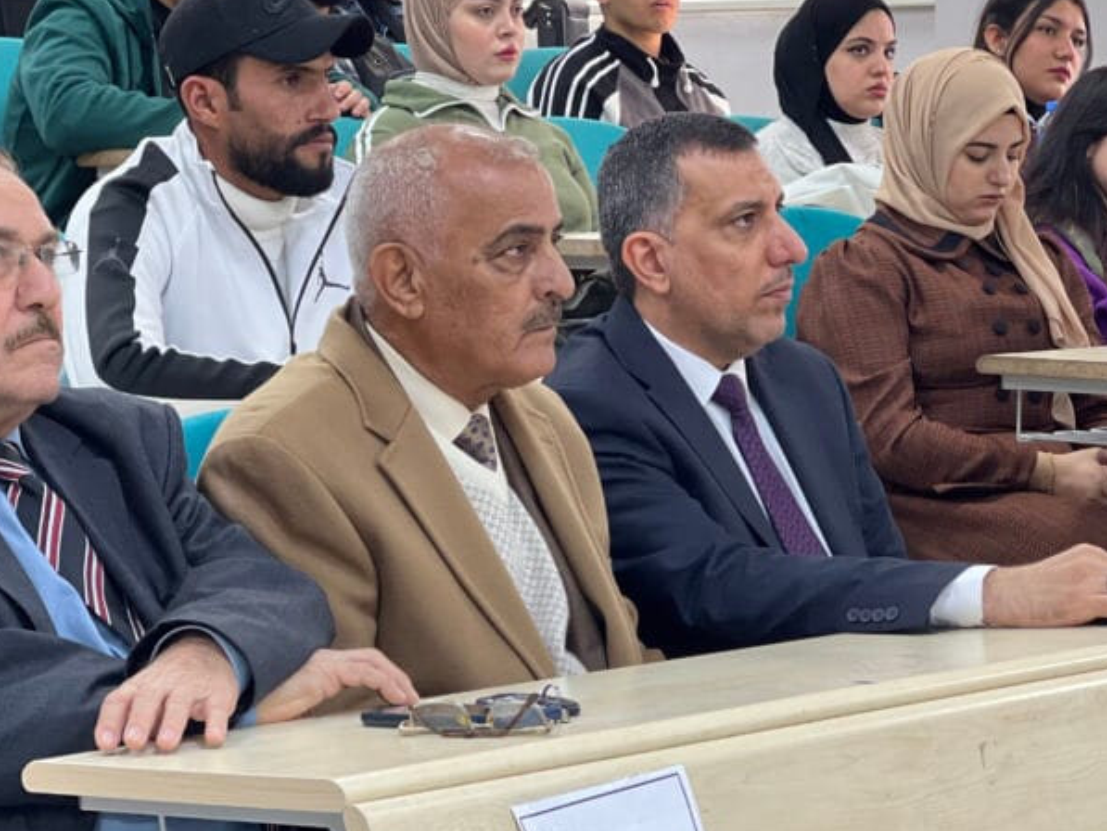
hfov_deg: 14.9
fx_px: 4222
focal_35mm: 132
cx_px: 553
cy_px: 423
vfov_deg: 11.2
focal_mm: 9
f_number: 2.8
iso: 160
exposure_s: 1/40
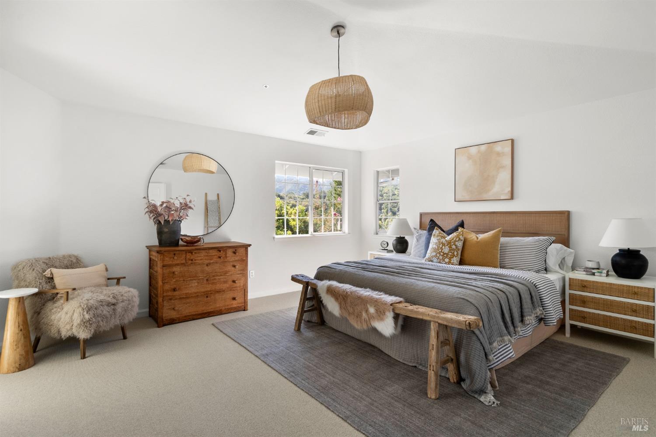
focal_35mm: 17
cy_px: 218
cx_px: 328
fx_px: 310
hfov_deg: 93.3
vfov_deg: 70.4
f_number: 8
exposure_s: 1/15
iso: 100
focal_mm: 17
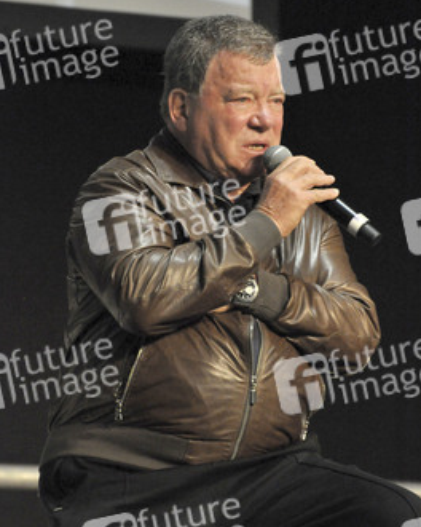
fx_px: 7974
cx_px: 210
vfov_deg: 3.8
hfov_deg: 3.0
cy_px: 297
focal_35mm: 512
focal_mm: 300
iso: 3200
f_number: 5.6
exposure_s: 1/80
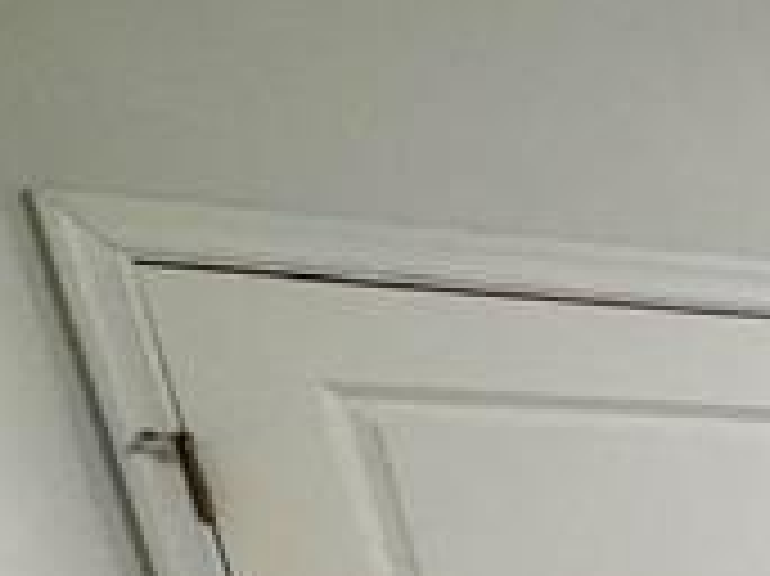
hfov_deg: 13.1
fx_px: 1867
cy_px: 1292
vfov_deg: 13.7
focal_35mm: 84
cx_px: 2071
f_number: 2.2
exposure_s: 1/60
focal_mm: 2.22
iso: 160
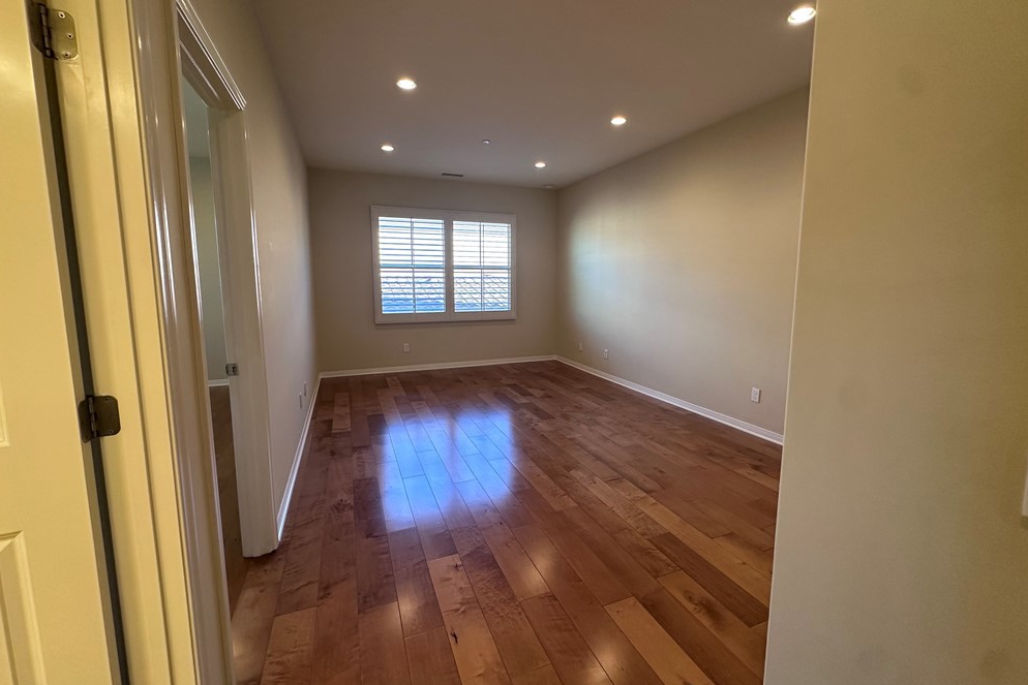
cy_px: 331
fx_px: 428
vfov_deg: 77.3
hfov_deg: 100.4
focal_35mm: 15
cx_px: 516
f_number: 2.2
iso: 160
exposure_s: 1/120
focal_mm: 2.22
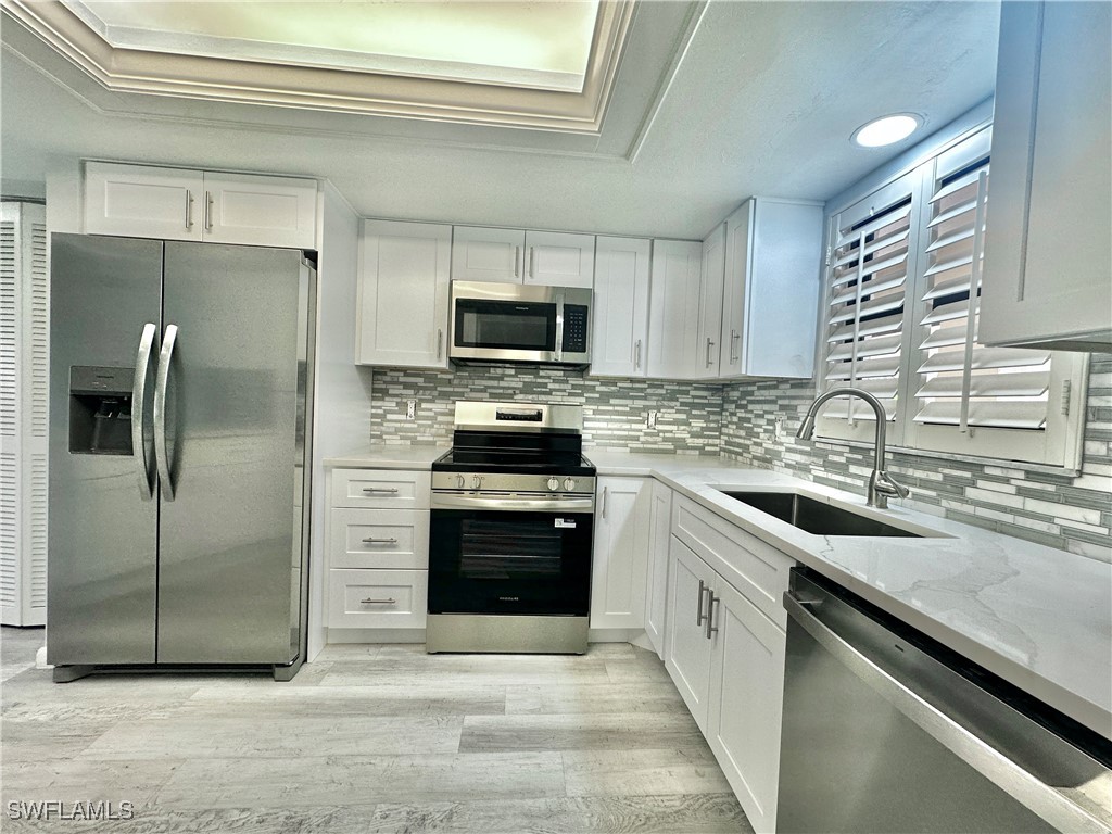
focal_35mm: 14
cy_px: 417
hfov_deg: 102.1
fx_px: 450
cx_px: 556
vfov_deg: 85.7
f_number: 2.2
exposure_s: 1/120
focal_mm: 2.22
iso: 125
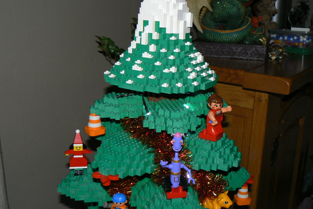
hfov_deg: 47.4
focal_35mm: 41
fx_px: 356
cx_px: 158
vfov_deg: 32.6
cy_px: 98
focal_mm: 6
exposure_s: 1/25
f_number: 2.8
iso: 100
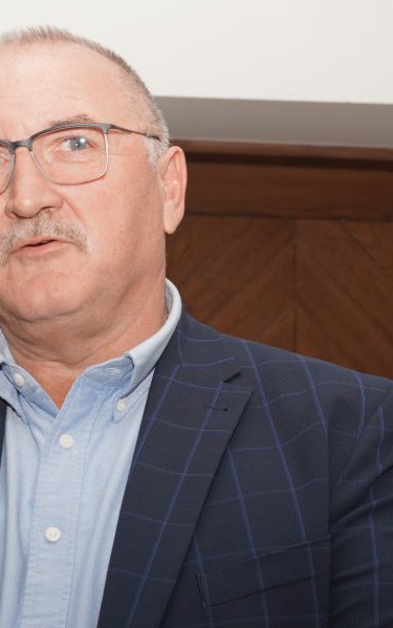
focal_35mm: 102
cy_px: 463
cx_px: 77
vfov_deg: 20.3
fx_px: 1737
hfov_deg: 12.8
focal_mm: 26.8
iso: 200
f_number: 4.5
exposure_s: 1/200
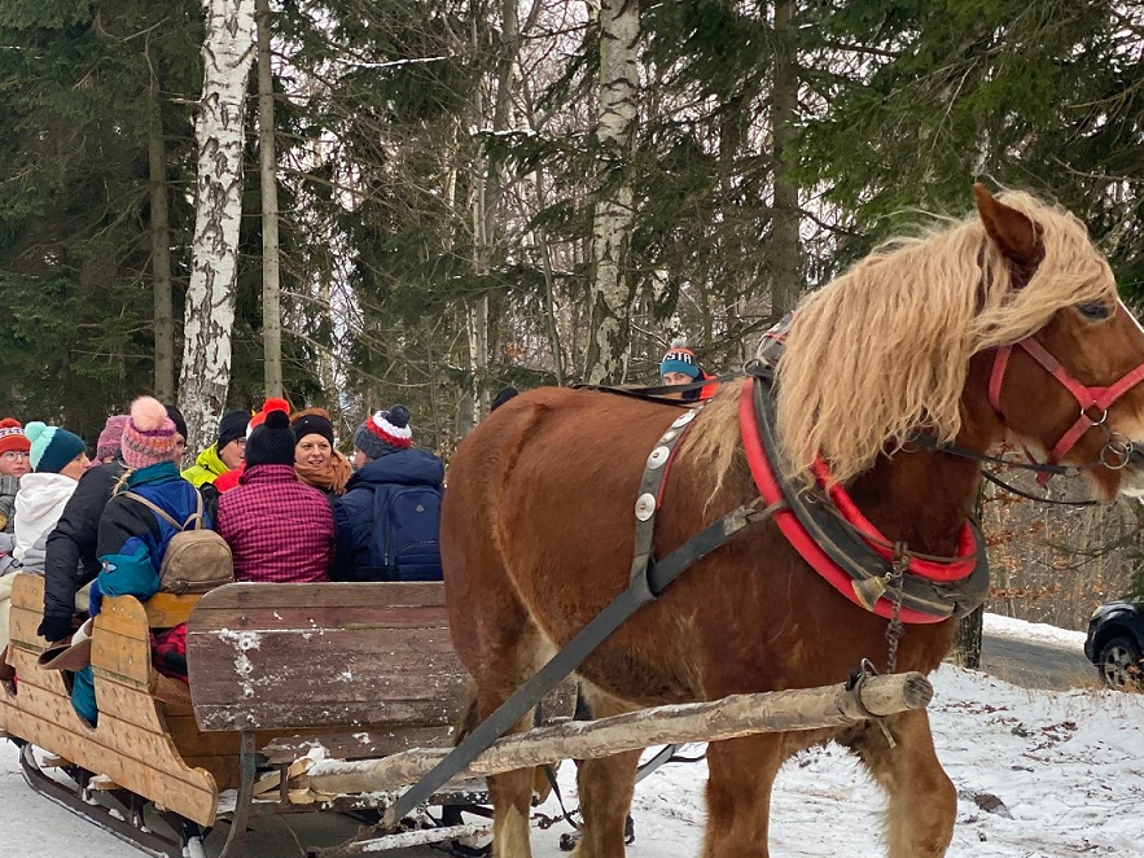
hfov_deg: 25.7
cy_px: 587
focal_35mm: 76
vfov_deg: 19.3
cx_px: 564
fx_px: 2511
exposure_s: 1/122
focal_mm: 6
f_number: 2
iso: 32
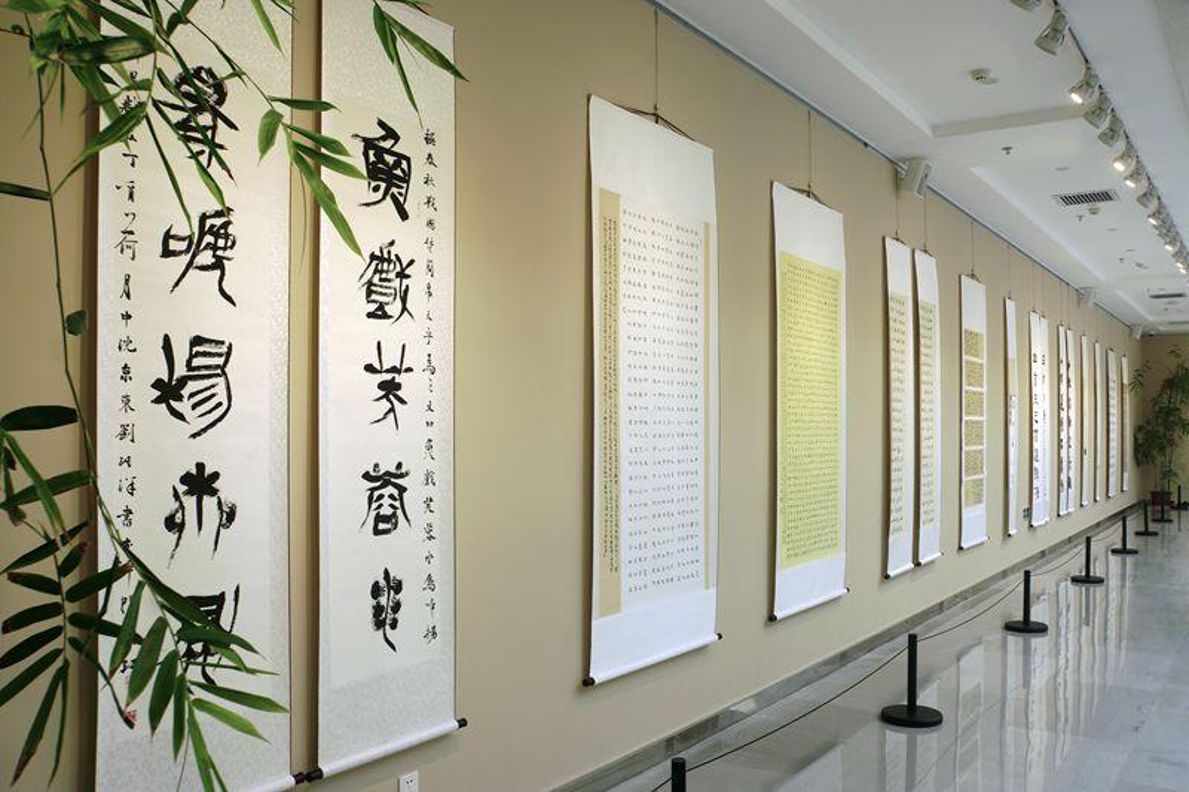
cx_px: 594
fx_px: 991
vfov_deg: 43.6
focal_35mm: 30
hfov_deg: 61.9
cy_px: 396
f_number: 7.1
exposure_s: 1/80
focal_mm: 20
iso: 100
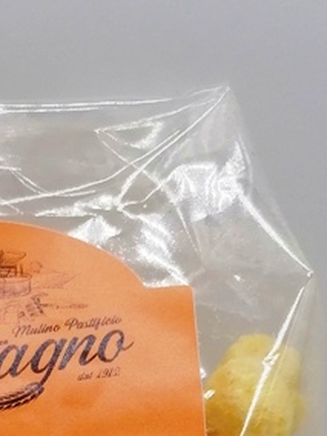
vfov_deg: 22.2
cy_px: 611
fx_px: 957
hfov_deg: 18.9
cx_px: 9
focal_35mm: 76
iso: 100
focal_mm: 4.75
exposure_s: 1/900
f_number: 1.8
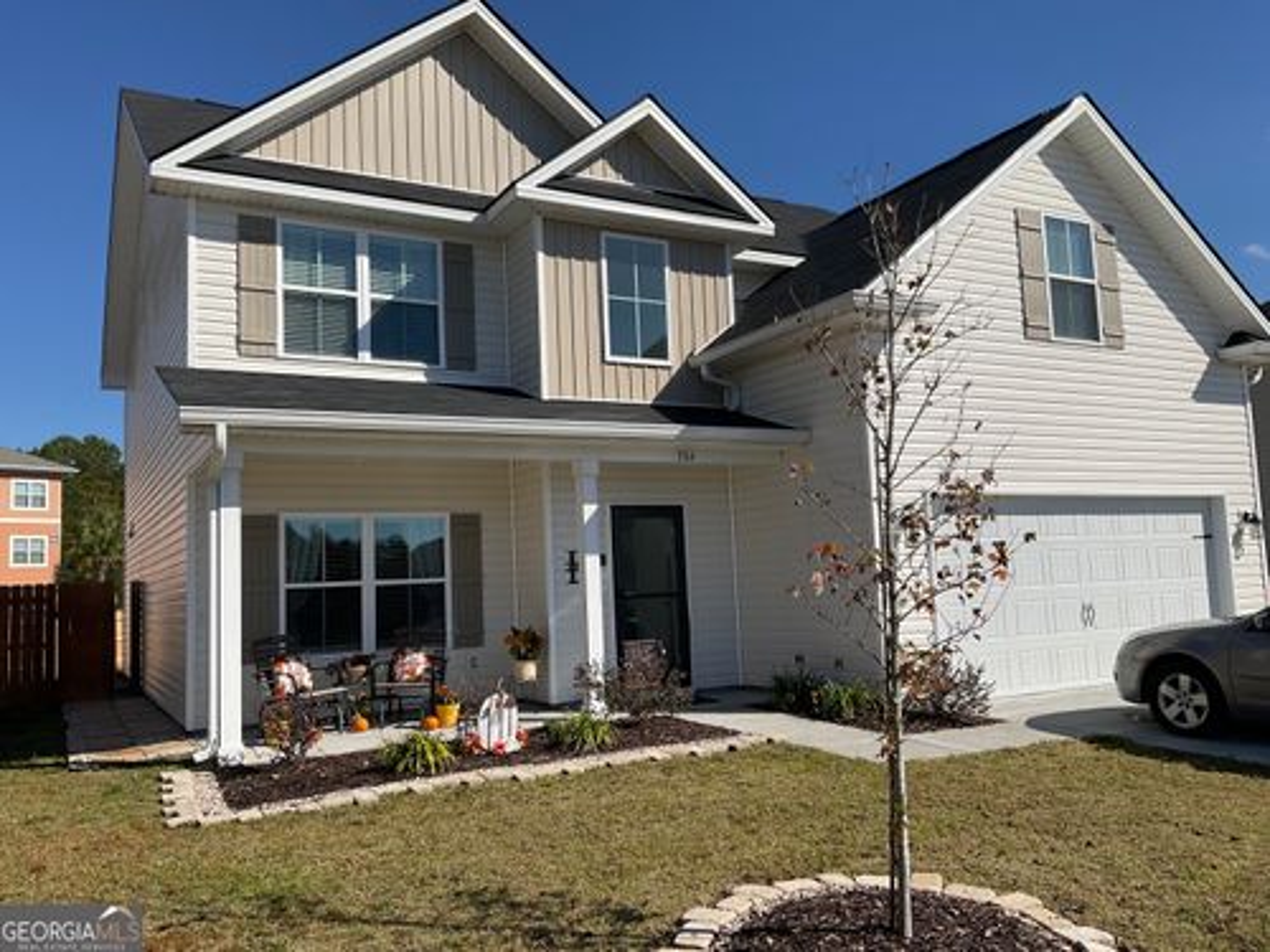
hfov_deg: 61.7
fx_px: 1064
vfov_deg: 48.2
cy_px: 476
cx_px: 635
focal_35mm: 29
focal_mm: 3
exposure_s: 1/3125
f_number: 1.8
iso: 16
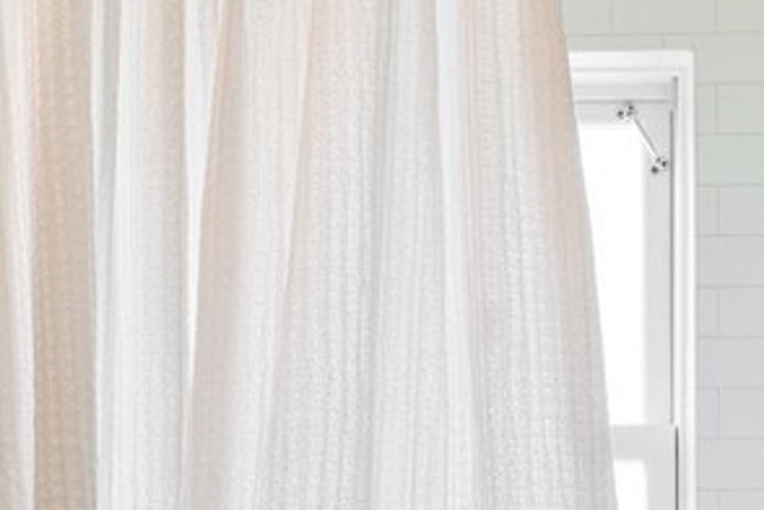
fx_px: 1867
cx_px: 360
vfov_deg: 14.8
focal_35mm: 88
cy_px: 677
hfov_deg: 23.1
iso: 200
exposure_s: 1/10
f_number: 8
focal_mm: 16
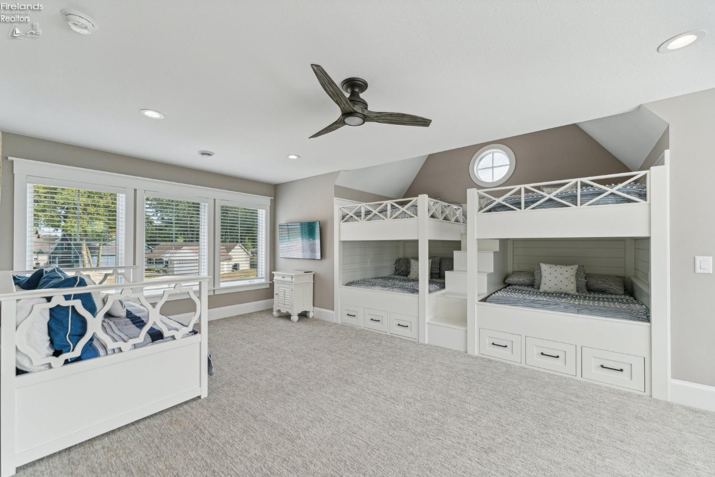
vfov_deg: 81.2
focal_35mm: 14
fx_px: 278
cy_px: 238
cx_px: 358
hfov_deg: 104.3
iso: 640
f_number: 3.5
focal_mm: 14
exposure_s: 1/640
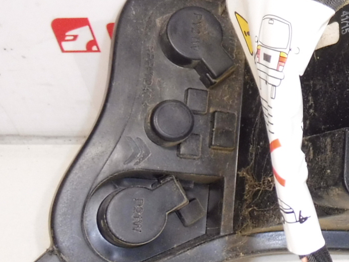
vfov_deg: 20.7
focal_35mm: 71
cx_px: 432
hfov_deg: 24.5
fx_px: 716
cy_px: 115
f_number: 3.5
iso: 200
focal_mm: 4.3
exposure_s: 1/100
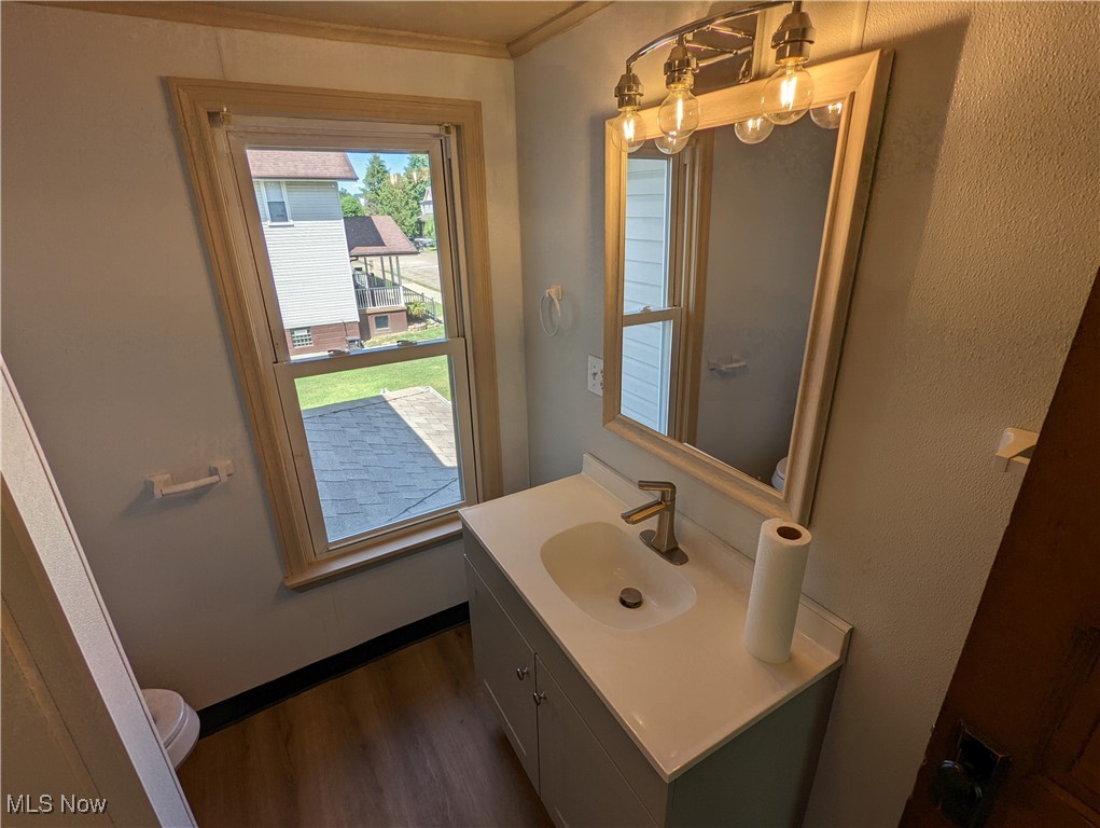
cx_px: 550
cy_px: 414
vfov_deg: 78.2
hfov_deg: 94.4
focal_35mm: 16
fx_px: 509
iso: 43
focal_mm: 2.35
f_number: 2.2
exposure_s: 1/308
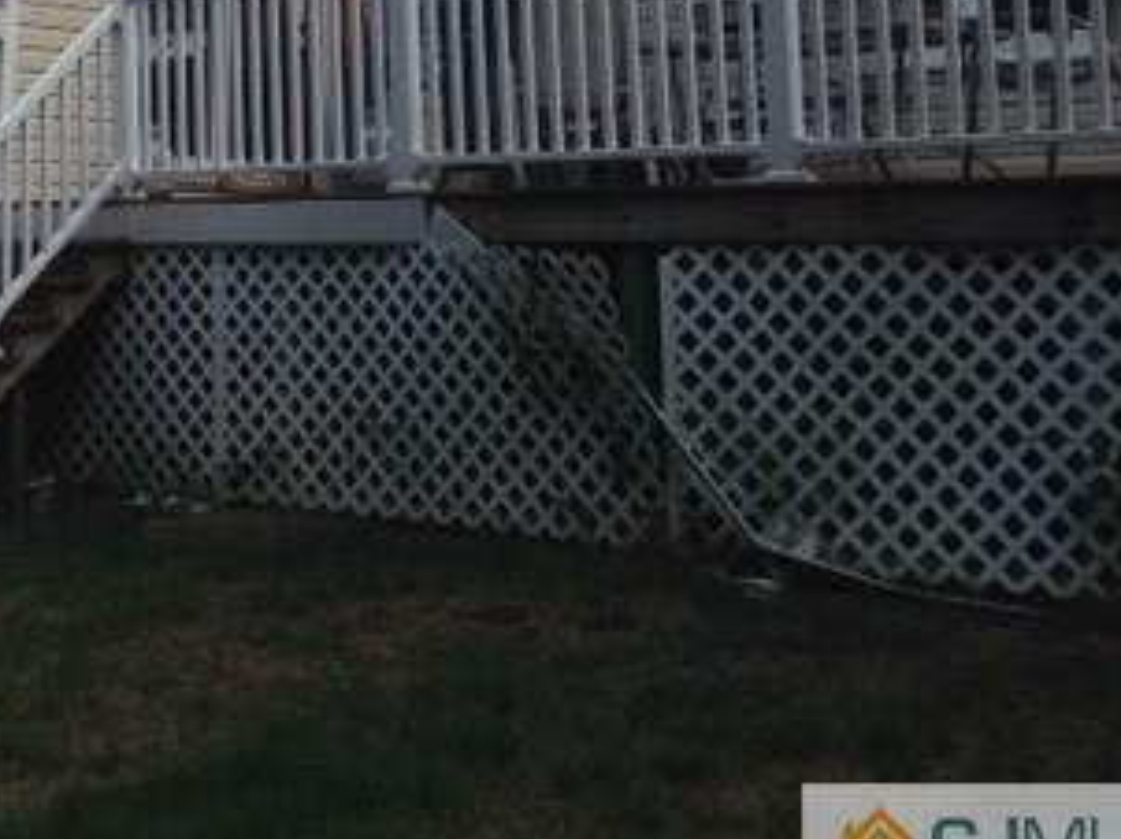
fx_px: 2265
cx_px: 89
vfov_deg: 20.4
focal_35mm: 70
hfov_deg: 26.7
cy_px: 37
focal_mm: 4.12
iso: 50
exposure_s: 1/401
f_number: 2.4
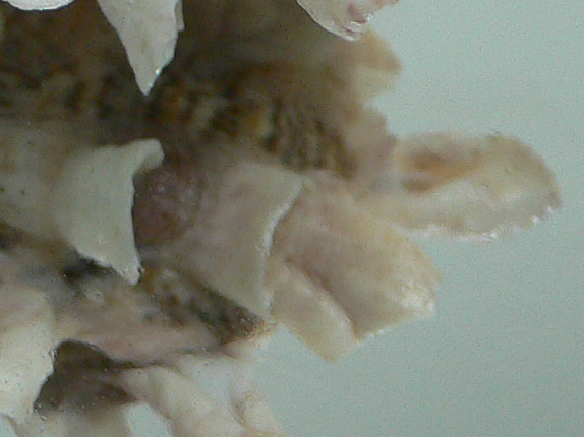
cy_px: -243
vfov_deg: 11.5
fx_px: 2074
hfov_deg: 15.5
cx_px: -99
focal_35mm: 123
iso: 100
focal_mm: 4.6
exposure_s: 1/60
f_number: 2.8
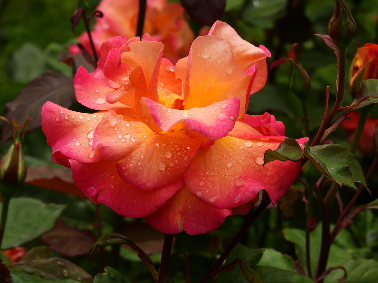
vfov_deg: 8.0
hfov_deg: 10.7
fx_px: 2020
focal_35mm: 185
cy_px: 142
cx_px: 189
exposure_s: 1/1000
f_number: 4.5
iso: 100
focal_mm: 33
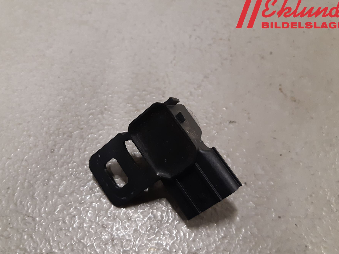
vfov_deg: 46.7
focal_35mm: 30
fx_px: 294
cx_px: 158
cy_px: 143
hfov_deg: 59.9
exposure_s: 1/50
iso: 160
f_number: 1.7
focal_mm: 3.93
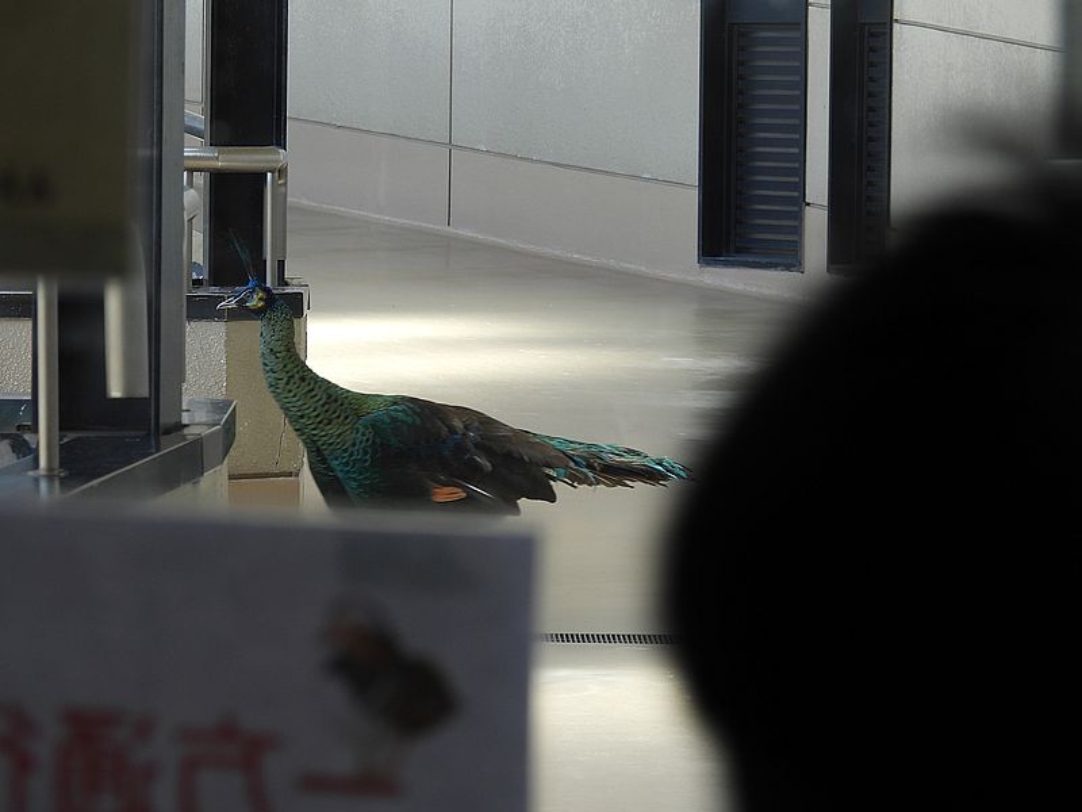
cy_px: 406
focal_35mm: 200
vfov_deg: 7.4
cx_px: 541
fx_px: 6251
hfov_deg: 9.9
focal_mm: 35.7
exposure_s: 1/60
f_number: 4.5
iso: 110
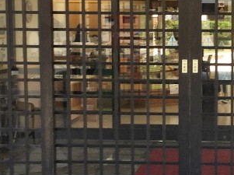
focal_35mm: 110
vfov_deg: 13.4
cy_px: 103
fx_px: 743
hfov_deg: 17.6
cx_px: 214
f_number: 2.4
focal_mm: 3.3
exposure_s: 1/60
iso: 32
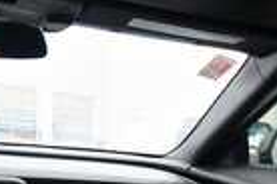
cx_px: 116
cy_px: 263
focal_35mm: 55
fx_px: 423
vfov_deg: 21.3
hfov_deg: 36.2
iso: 800
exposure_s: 1/250
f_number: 4.8
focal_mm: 13
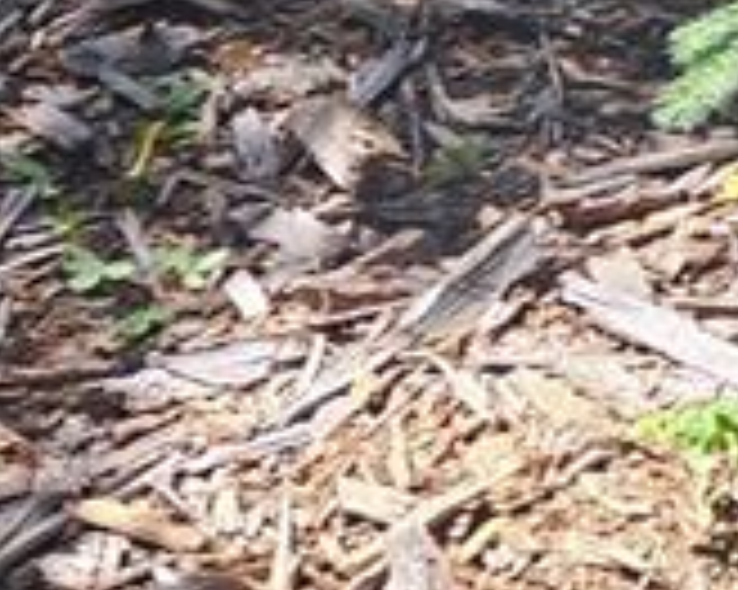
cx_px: 1575
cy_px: -921
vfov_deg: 9.5
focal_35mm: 140
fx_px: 3056
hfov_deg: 11.9
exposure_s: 1/265
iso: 25
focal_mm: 5.4
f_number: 1.8
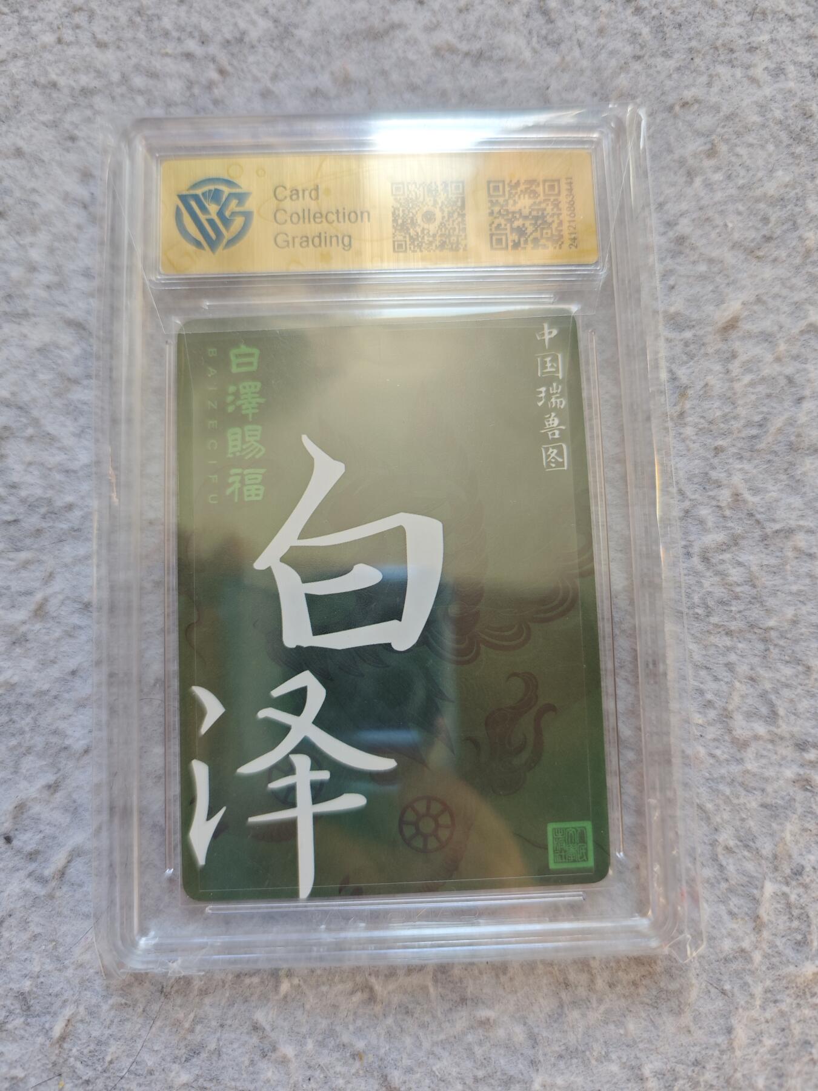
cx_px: 409
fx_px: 725
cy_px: 546
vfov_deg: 73.9
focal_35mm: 23
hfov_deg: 58.9
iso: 80
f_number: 1.6
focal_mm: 6.55
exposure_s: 1/100
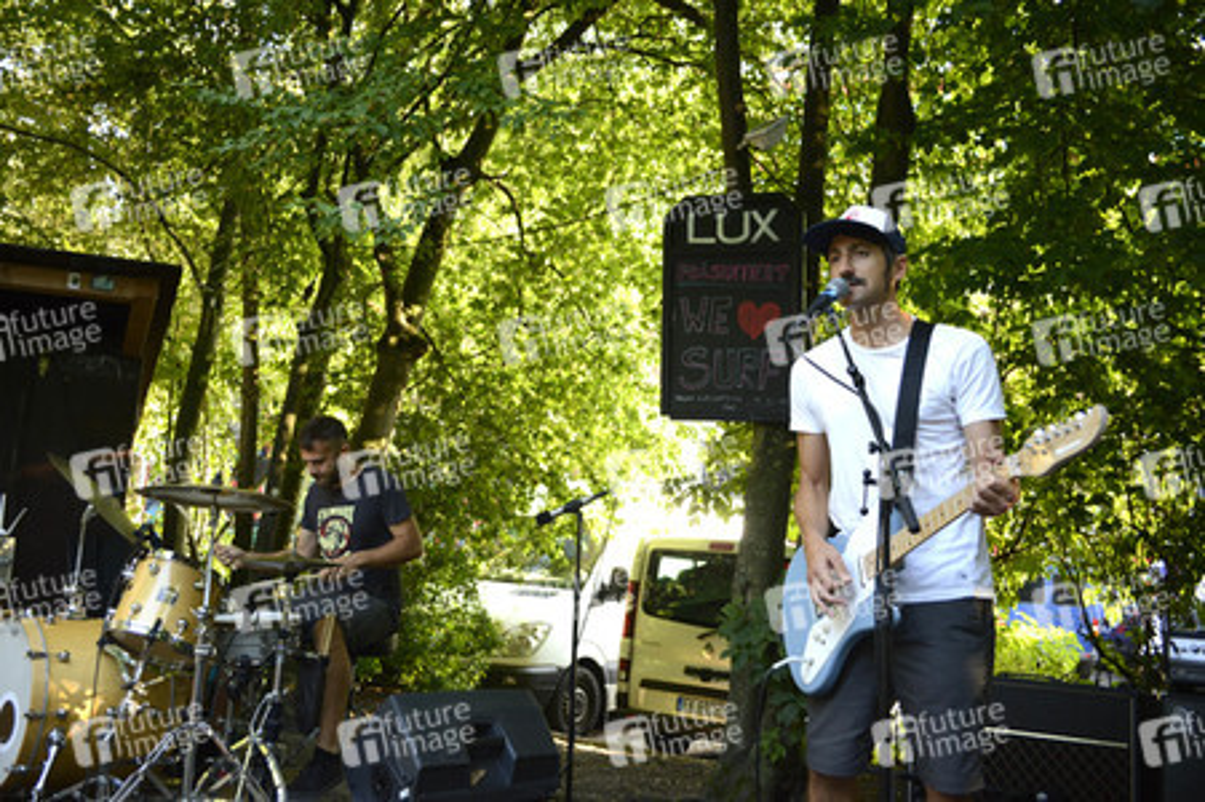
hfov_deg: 58.8
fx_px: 1070
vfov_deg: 41.1
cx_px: 602
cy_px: 401
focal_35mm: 32
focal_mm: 32
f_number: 4.8
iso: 1600
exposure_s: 1/250
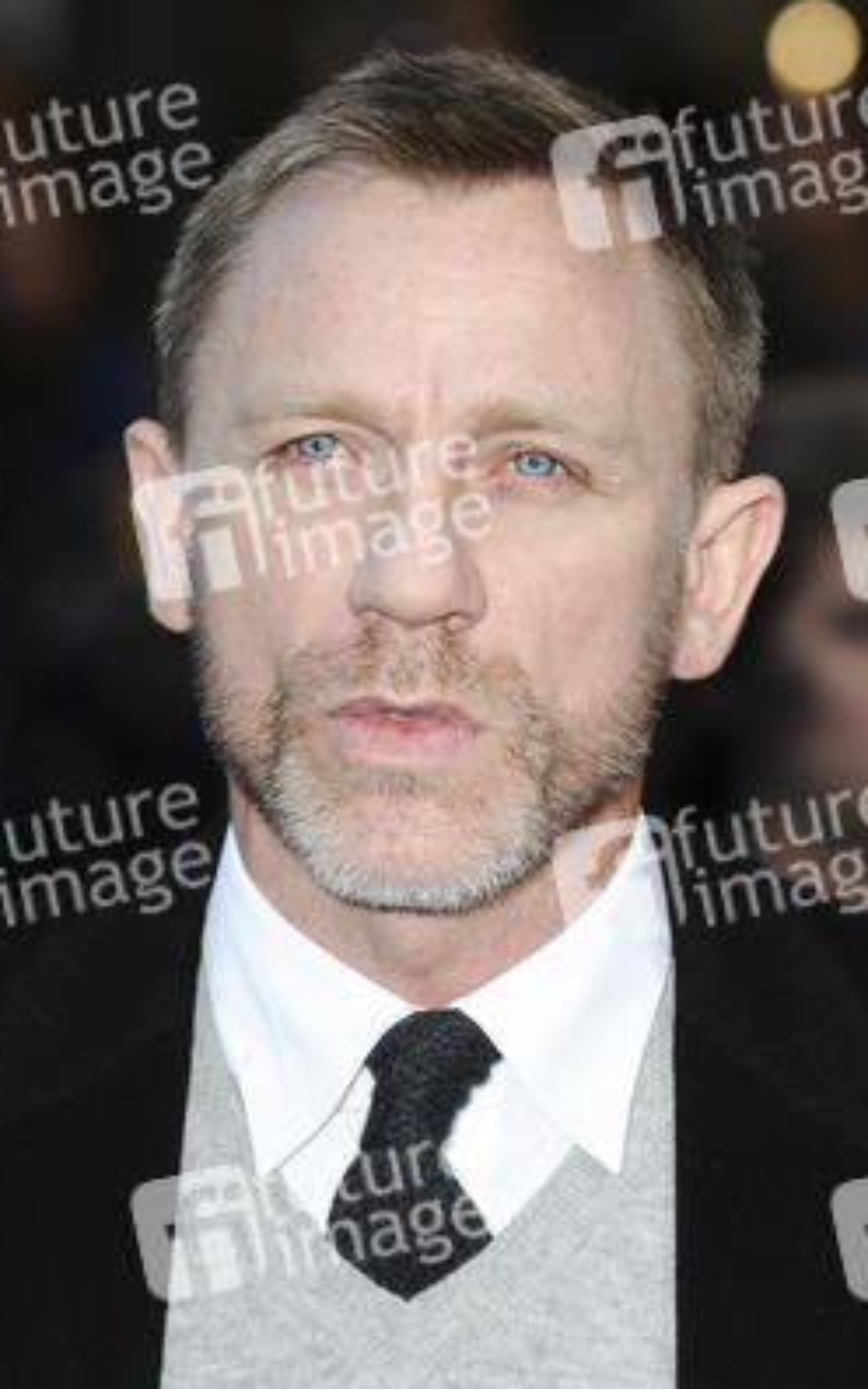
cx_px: 415
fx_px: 8463
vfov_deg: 9.4
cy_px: 693
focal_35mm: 224
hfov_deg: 5.9
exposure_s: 1/200
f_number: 4.5
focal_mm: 145
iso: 320
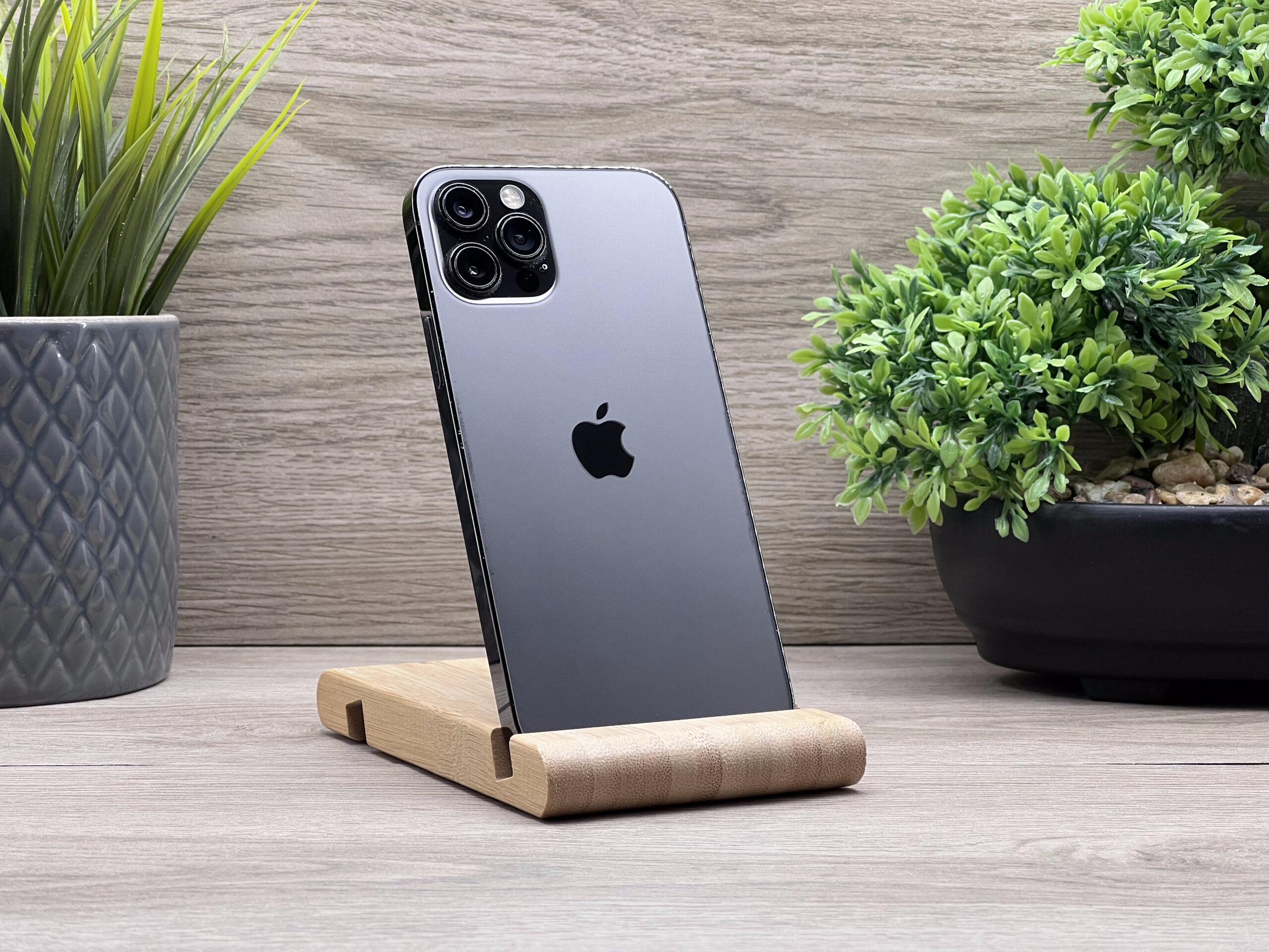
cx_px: 634
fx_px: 2823
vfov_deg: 19.1
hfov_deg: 25.3
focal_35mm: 77
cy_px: 476
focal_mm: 9
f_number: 2.8
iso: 80
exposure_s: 1/100
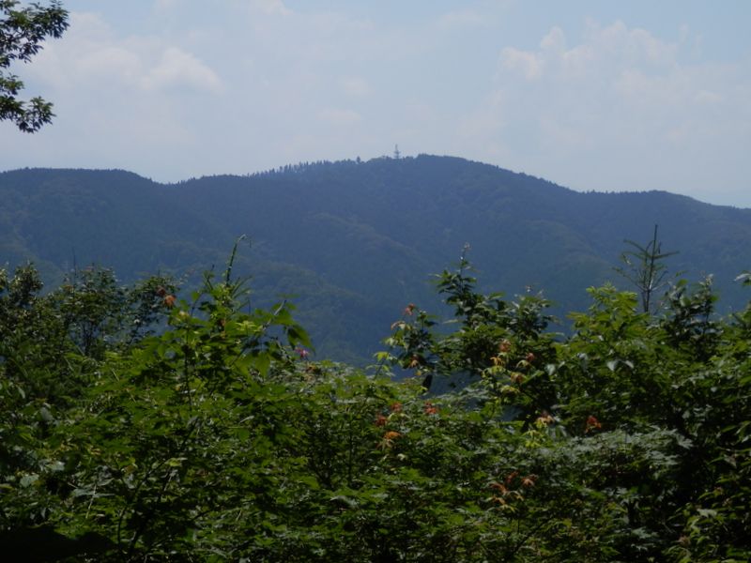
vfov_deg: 20.2
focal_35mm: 73
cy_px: 282
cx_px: 376
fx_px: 1584
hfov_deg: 26.7
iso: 80
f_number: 12.7
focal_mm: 13.1
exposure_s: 1/125
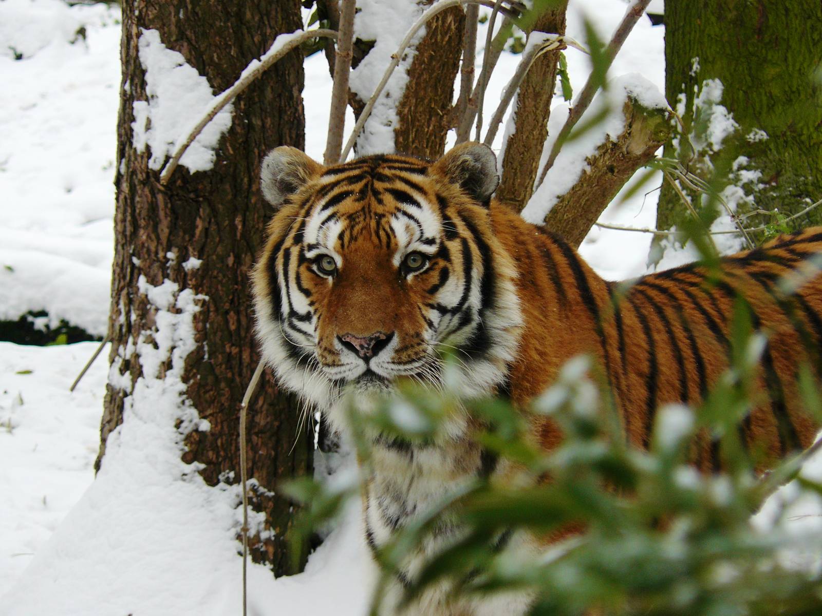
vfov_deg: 5.7
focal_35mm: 260
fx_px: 6174
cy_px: 308
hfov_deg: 7.6
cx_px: 411
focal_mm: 43.3
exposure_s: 1/40
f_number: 3.3
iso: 100
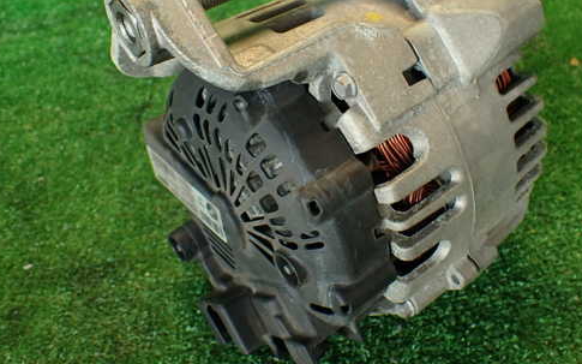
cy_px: 135
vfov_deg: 30.4
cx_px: 341
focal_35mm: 42
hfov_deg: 47.0
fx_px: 666
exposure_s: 1/40
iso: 200
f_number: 2.4
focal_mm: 5.79
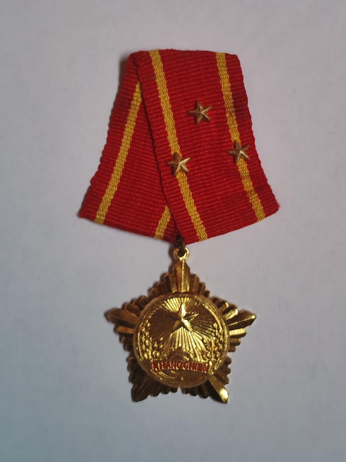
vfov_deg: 28.6
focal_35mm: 68
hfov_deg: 21.6
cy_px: 231
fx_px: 906
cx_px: 173
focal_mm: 5.52
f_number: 1.95
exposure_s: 1/100
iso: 200
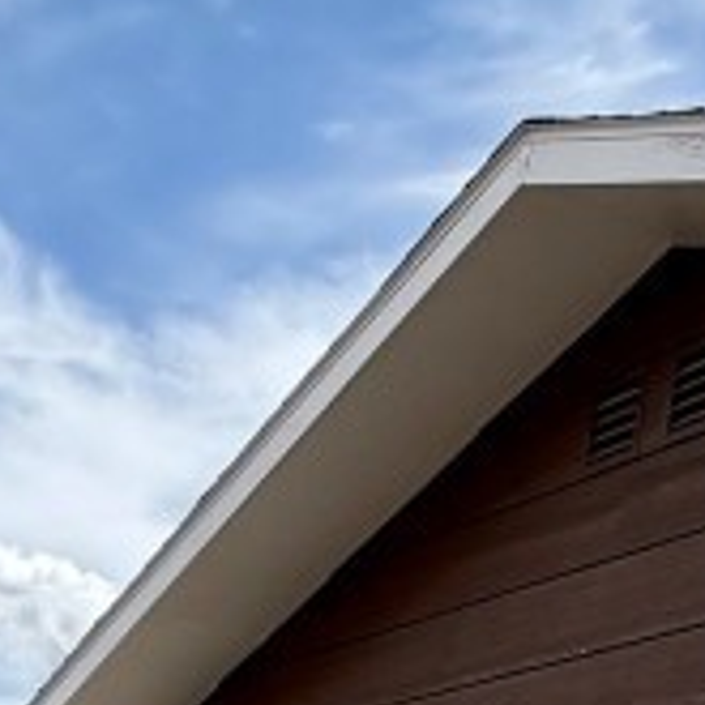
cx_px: 222
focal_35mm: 77
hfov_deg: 22.4
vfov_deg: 15.9
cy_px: 1525
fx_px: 1774
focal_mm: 2.22
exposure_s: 1/770
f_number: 2.2
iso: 25
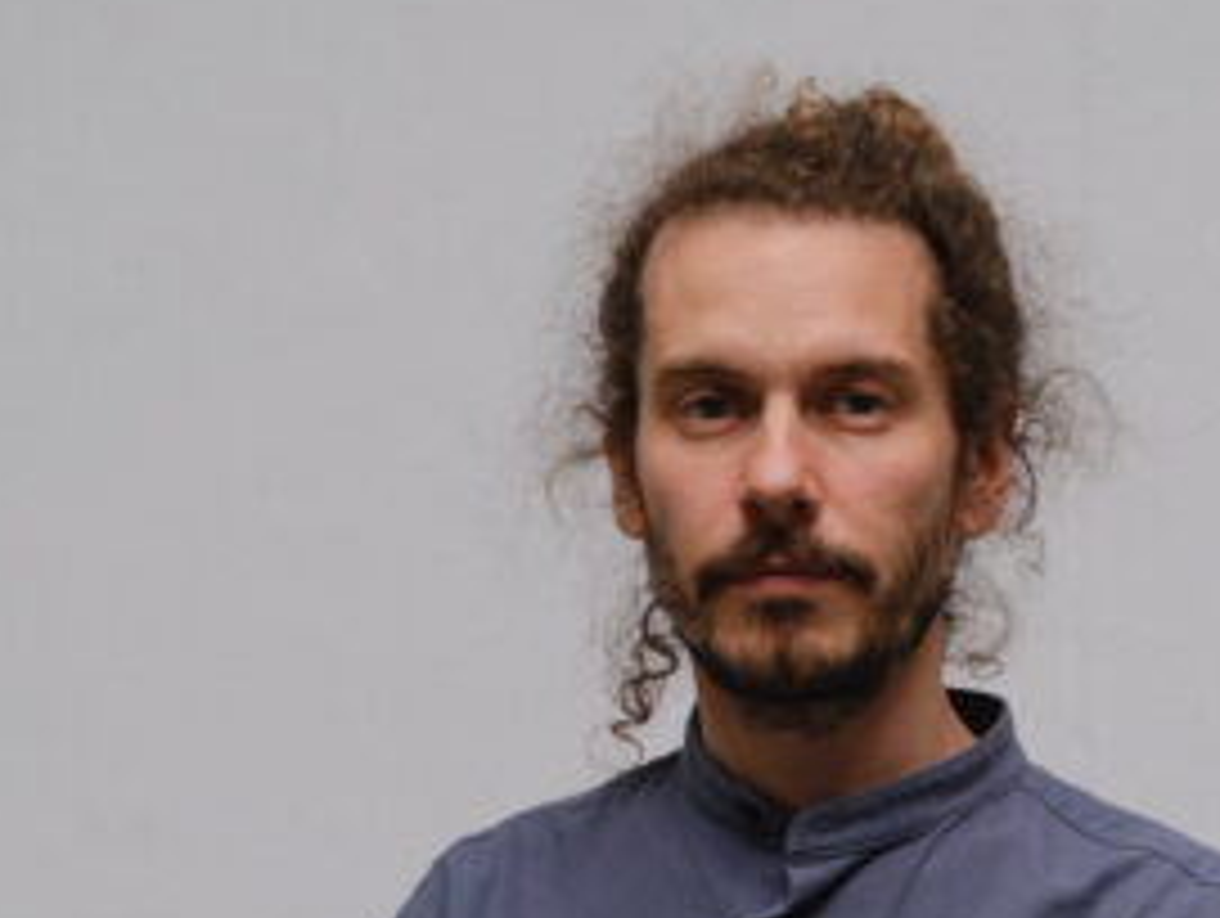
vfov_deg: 11.4
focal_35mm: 130
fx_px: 4588
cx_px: 862
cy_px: 736
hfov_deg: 15.1
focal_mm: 37.4
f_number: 3.6
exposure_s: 1/240
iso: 800
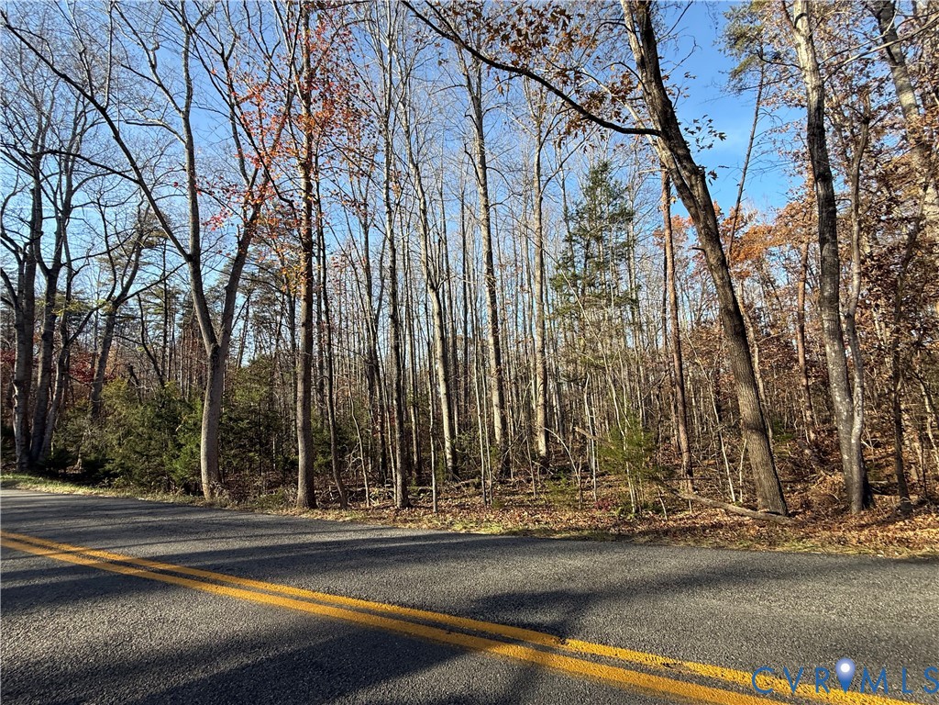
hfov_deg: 102.1
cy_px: 352
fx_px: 380
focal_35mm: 14
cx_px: 470
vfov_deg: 85.7
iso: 50
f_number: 2.2
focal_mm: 2.22
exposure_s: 1/430
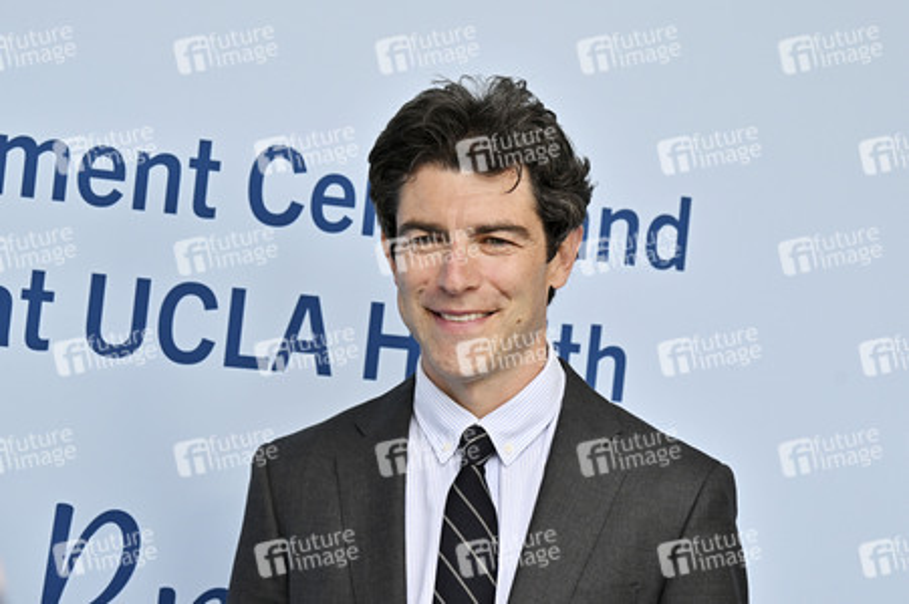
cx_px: 454
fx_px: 2750
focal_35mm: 109
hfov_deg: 18.8
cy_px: 302
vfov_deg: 12.5
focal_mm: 109
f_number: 6.3
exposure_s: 1/320
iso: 500
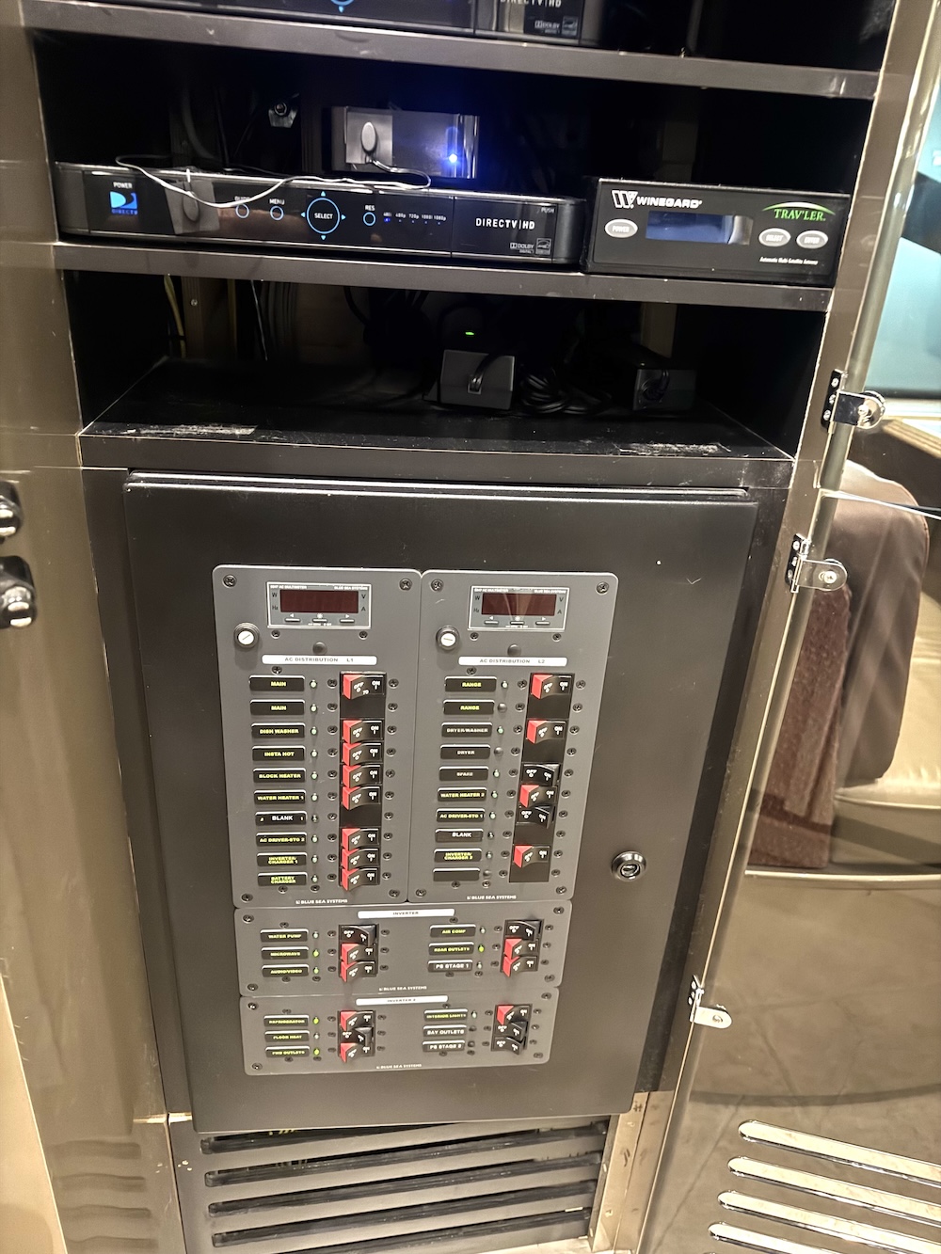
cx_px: 470
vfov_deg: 71.6
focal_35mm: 24
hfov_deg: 56.8
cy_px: 627
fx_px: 870
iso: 1250
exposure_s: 1/17
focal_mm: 6.76
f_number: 1.78
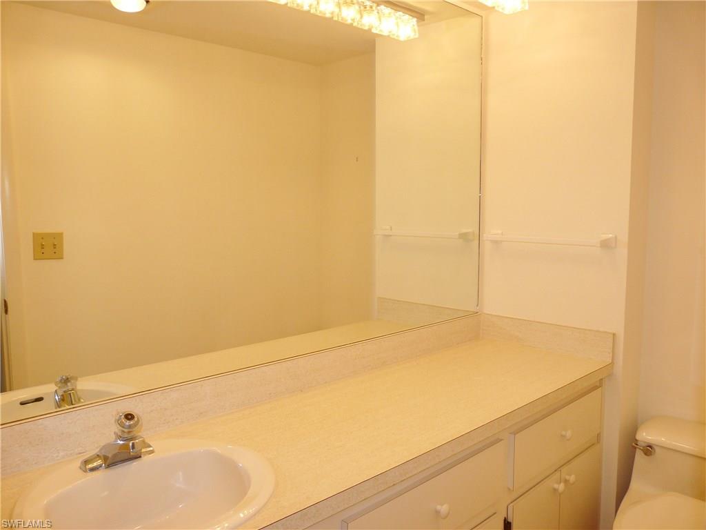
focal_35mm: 28
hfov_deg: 63.4
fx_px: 571
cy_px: 265
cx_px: 353
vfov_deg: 49.7
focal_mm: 4.6
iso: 100
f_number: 2.8
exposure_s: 1/80
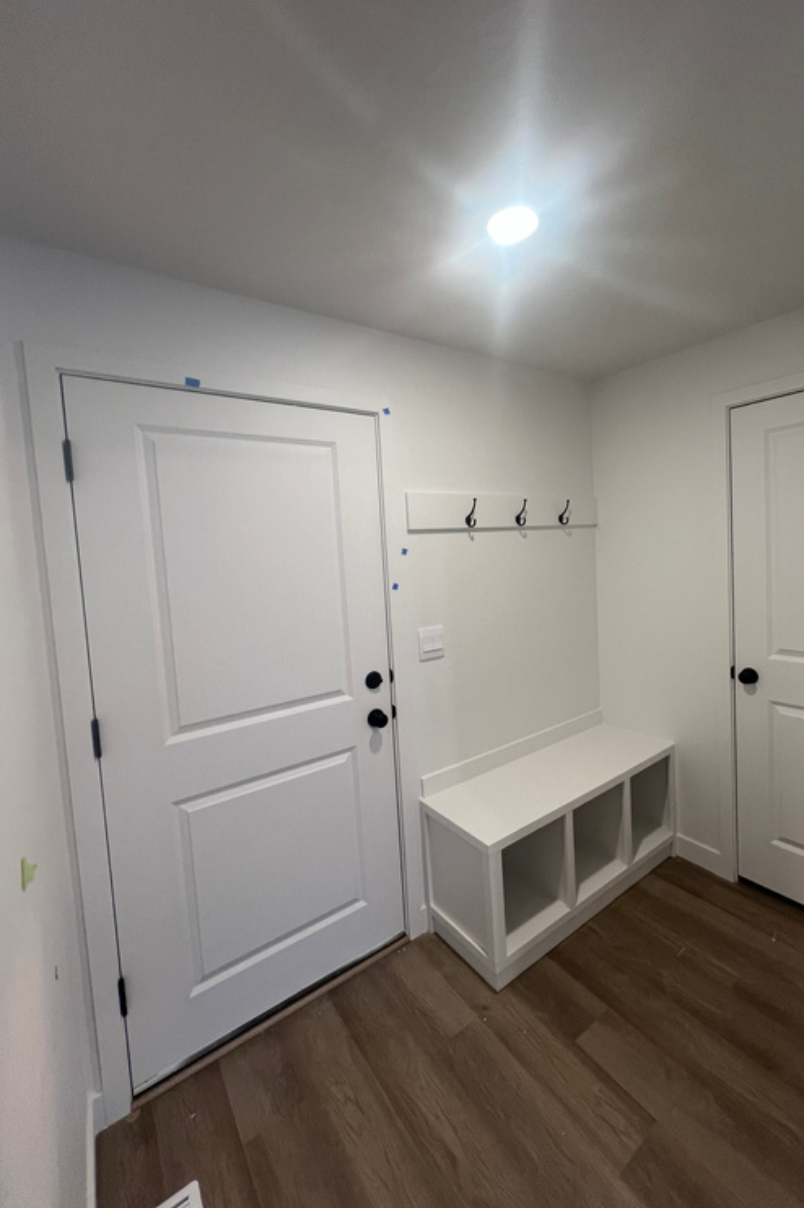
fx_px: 469
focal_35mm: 14
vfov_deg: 104.2
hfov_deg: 80.7
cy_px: 586
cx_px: 457
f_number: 1.8
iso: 125
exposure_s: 1/120
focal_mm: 1.57
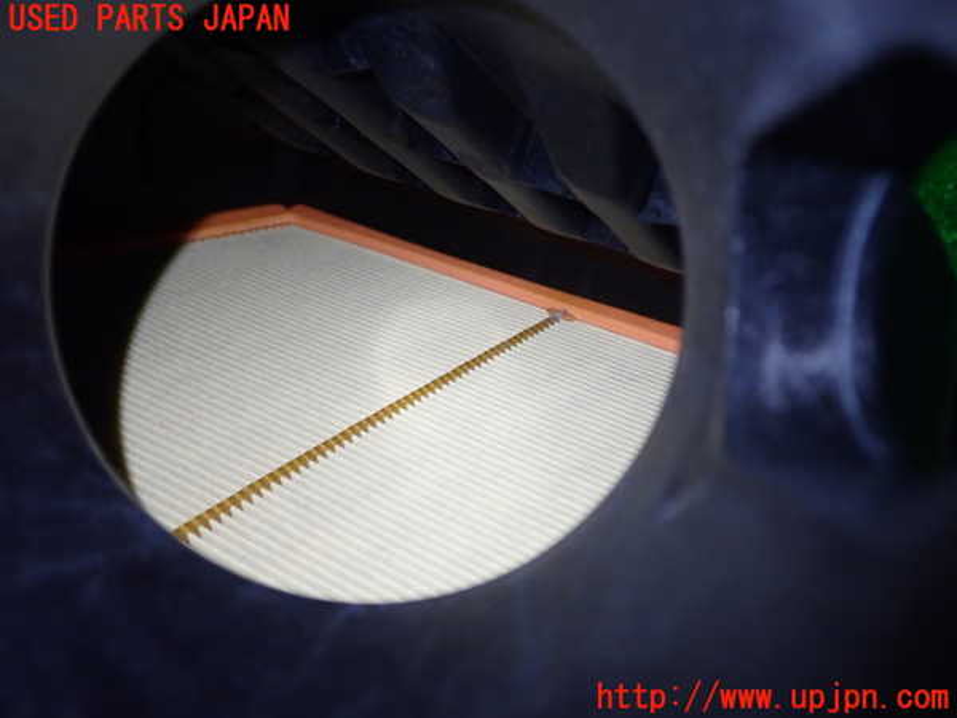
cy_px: 359
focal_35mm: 36
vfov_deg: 39.7
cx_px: 478
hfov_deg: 51.4
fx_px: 995
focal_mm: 6.37
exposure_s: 1/40
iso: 400
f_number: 2.5
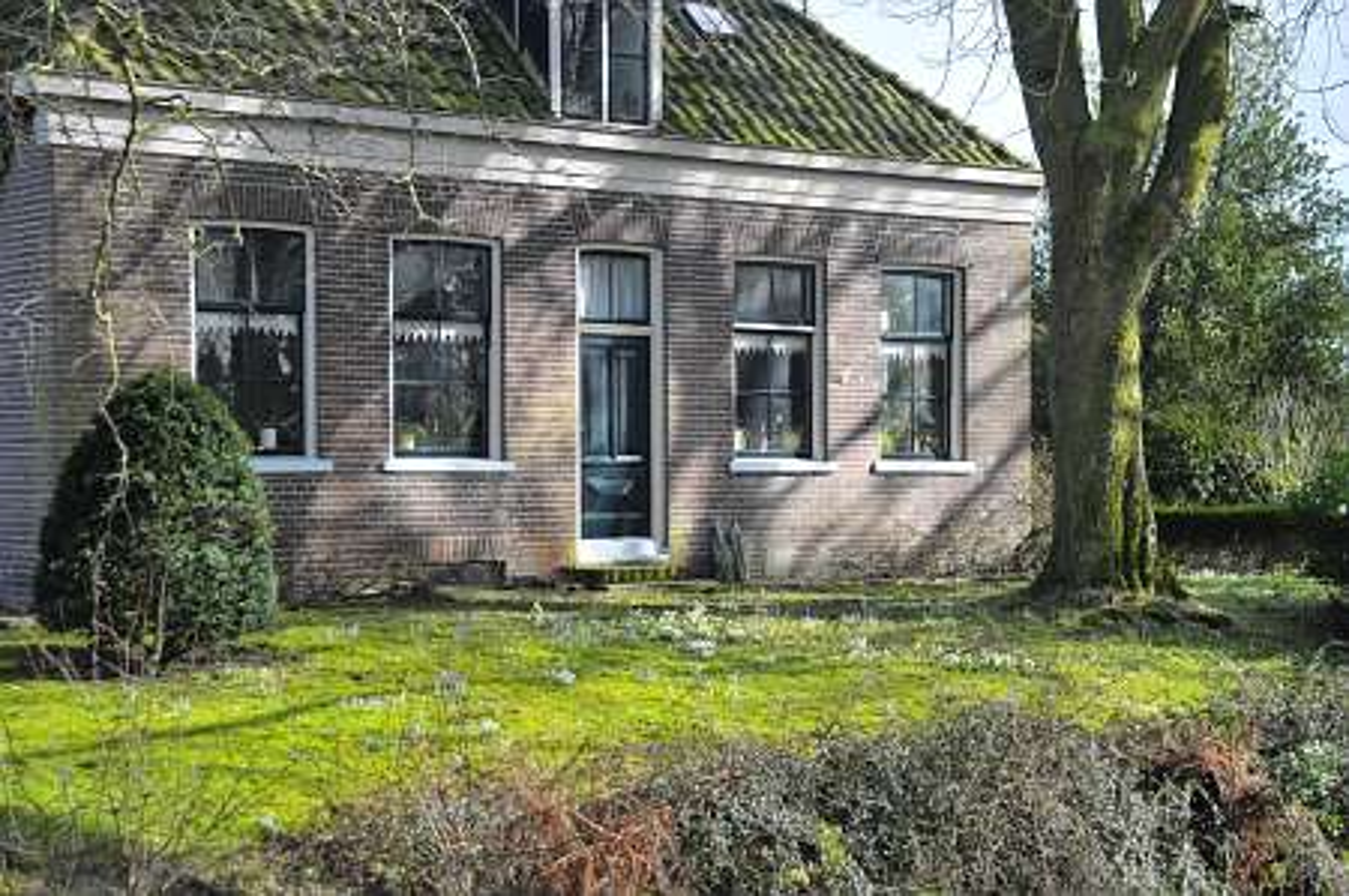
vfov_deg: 20.1
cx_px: 674
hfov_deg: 29.9
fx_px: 2527
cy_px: 448
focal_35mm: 68
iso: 320
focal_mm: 45
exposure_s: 1/400
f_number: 4.8
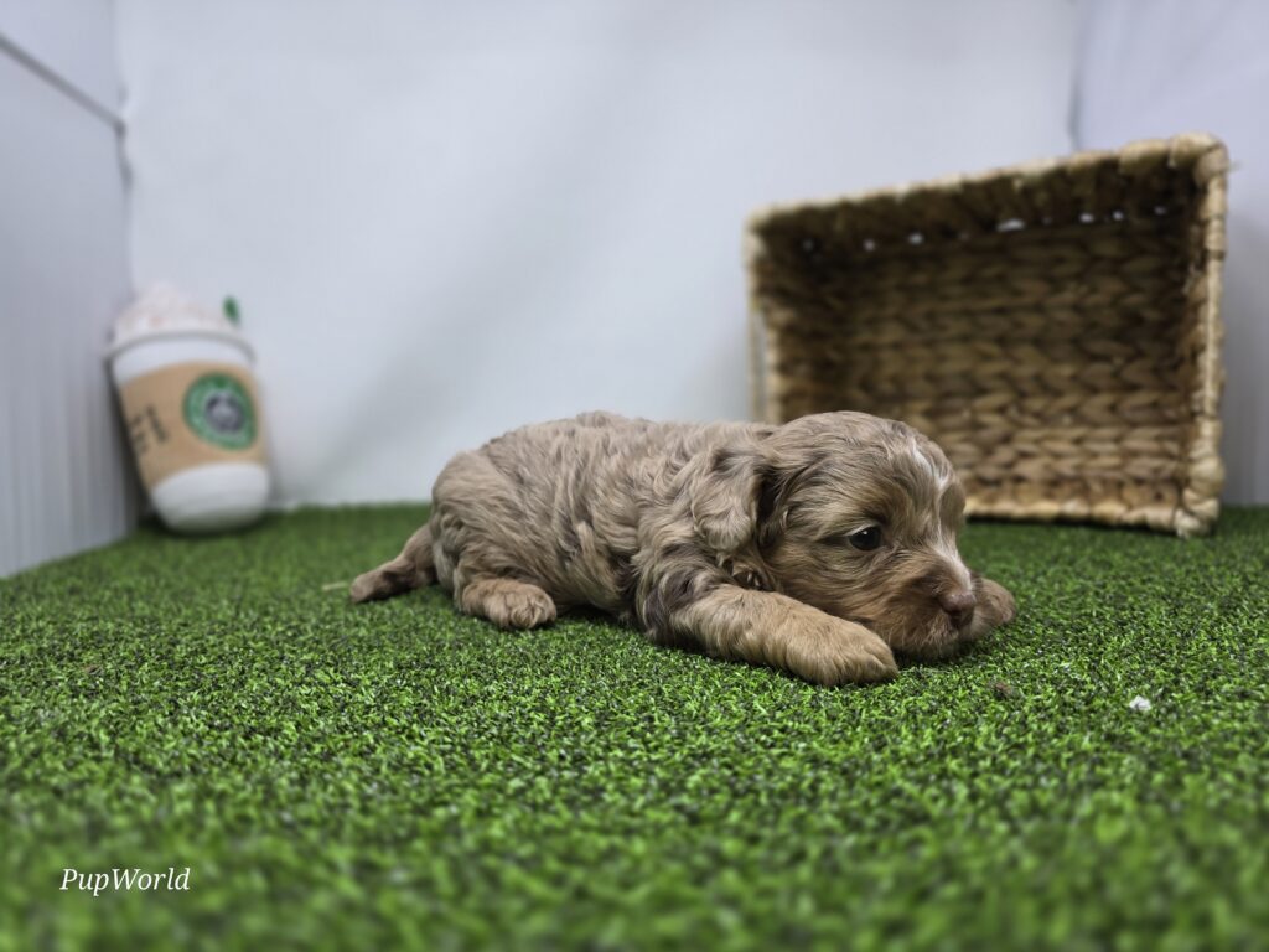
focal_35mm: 23
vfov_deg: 58.9
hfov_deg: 73.9
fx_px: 843
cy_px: 476
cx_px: 634
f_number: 1.7
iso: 50
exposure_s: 1/120
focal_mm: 6.3
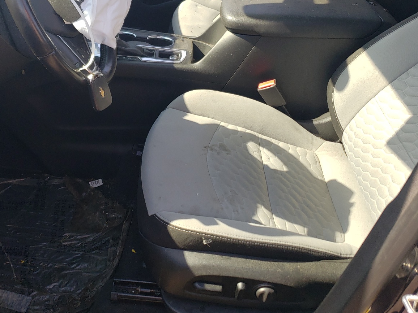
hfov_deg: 51.0
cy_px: 110
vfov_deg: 39.3
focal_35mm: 36
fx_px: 435
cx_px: 167
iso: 50
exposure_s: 1/556
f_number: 1.5
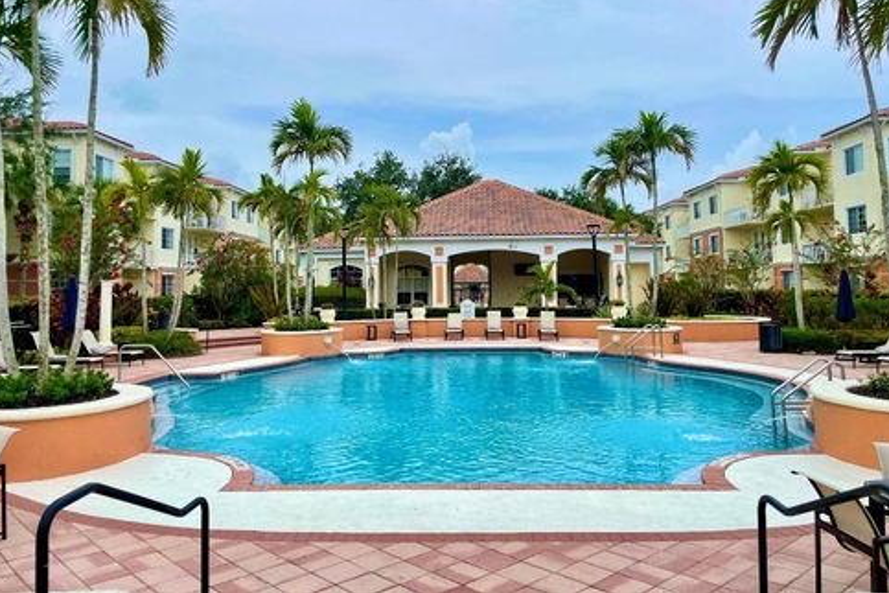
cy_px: 250
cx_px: 447
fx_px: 691
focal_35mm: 28
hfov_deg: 65.5
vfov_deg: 46.2
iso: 50
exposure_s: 1/4464
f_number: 1.6
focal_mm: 4.2
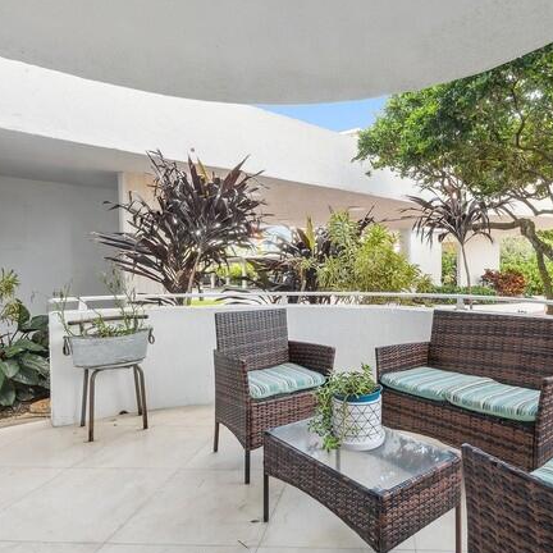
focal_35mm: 23
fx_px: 416
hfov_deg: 65.7
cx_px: 362
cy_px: 276
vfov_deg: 67.3
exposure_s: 1/30
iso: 100
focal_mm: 13
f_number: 11
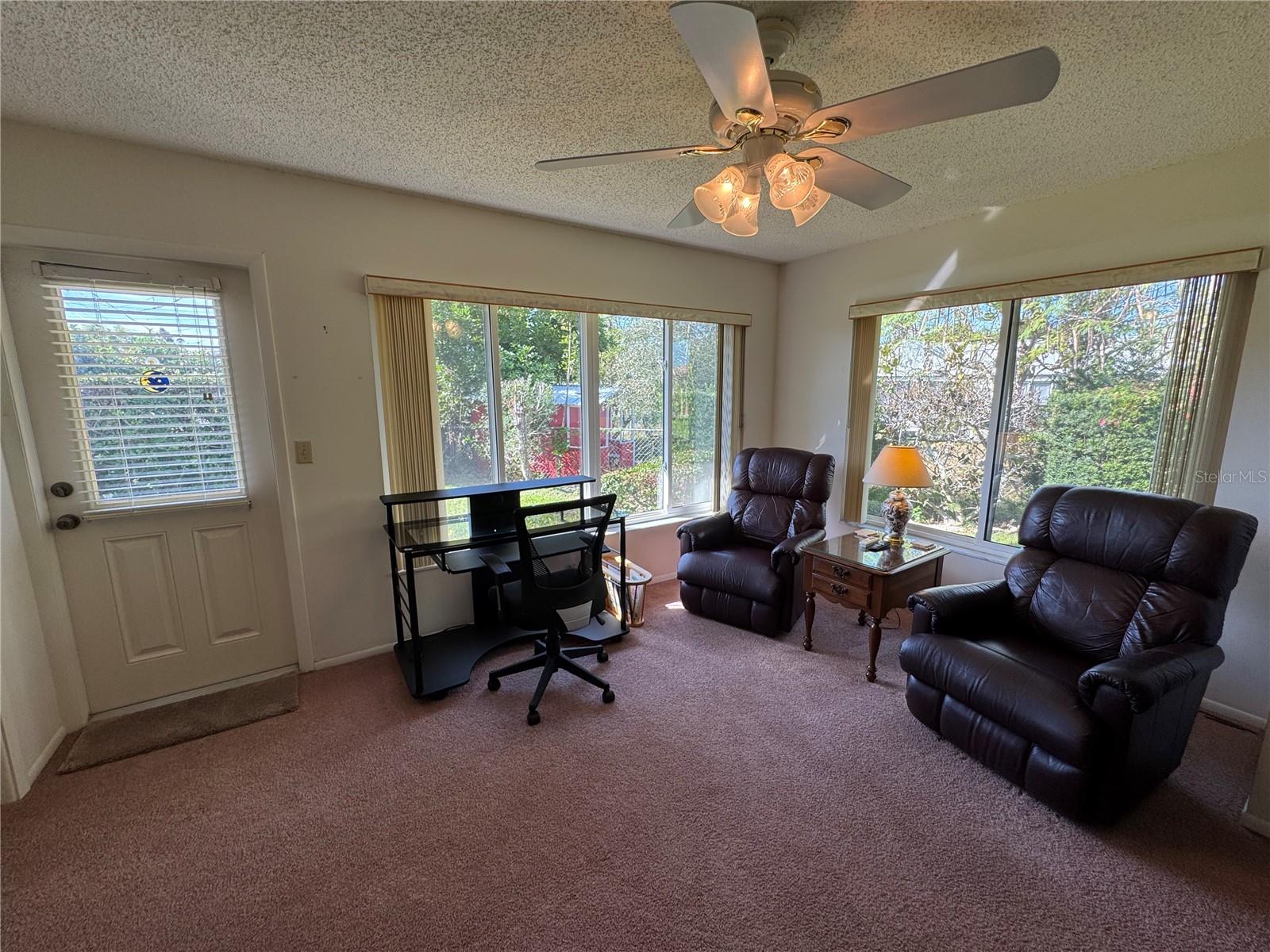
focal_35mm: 14
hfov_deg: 102.1
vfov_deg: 85.7
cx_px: 635
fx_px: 514
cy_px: 476
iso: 40
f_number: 2.2
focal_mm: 2.22
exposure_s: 1/124
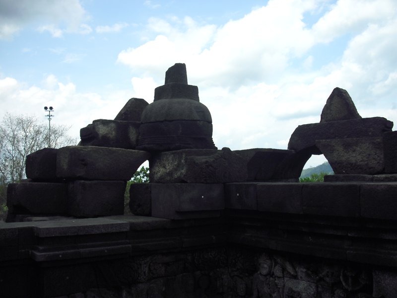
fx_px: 436
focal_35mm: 38
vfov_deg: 37.7
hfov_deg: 49.0
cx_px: 198
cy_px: 149
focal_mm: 6.2
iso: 100
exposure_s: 1/160
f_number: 8
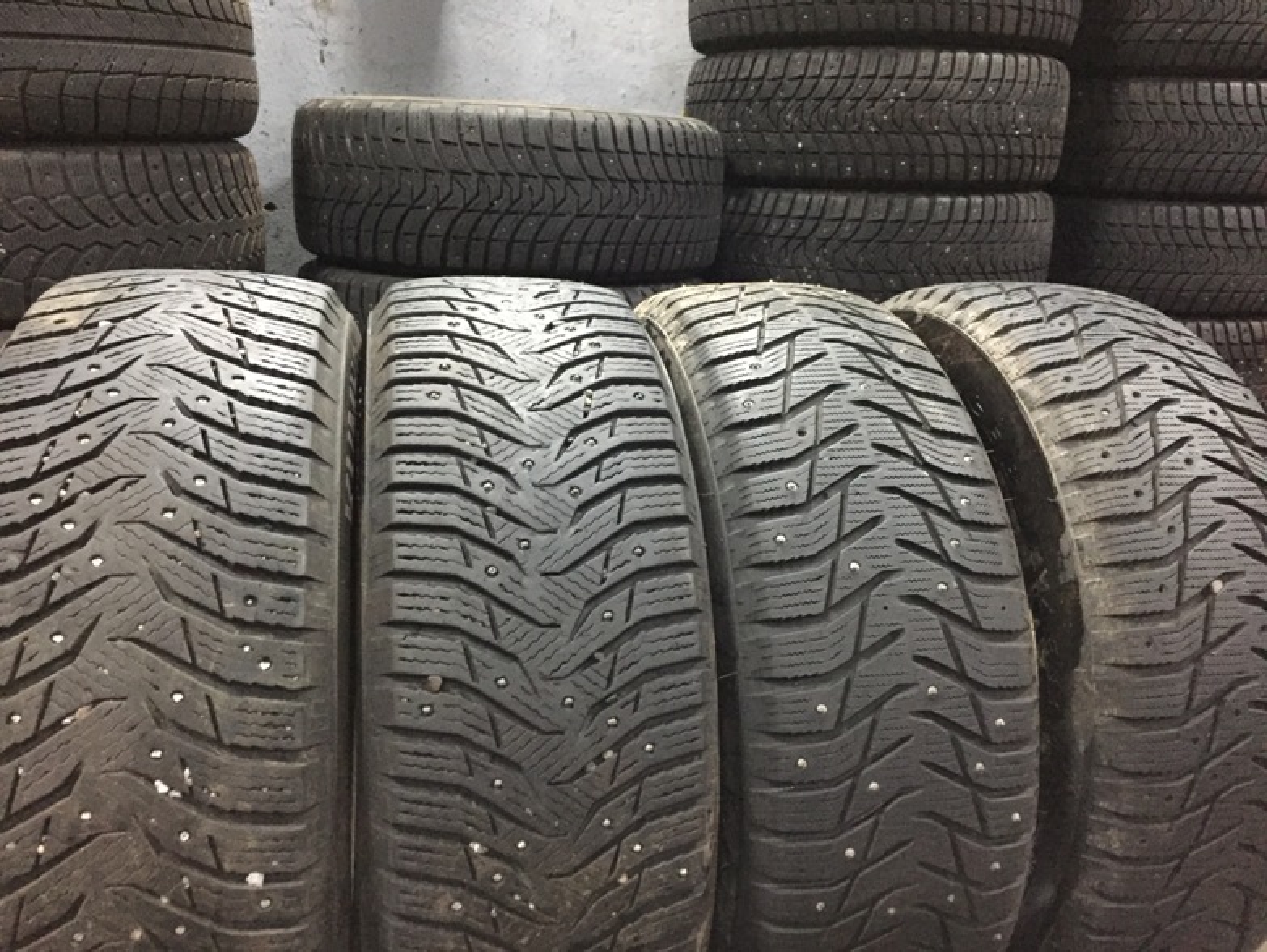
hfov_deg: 61.6
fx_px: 1062
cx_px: 634
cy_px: 476
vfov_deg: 48.3
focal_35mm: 29
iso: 320
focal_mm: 4.15
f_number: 2.2
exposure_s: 1/17
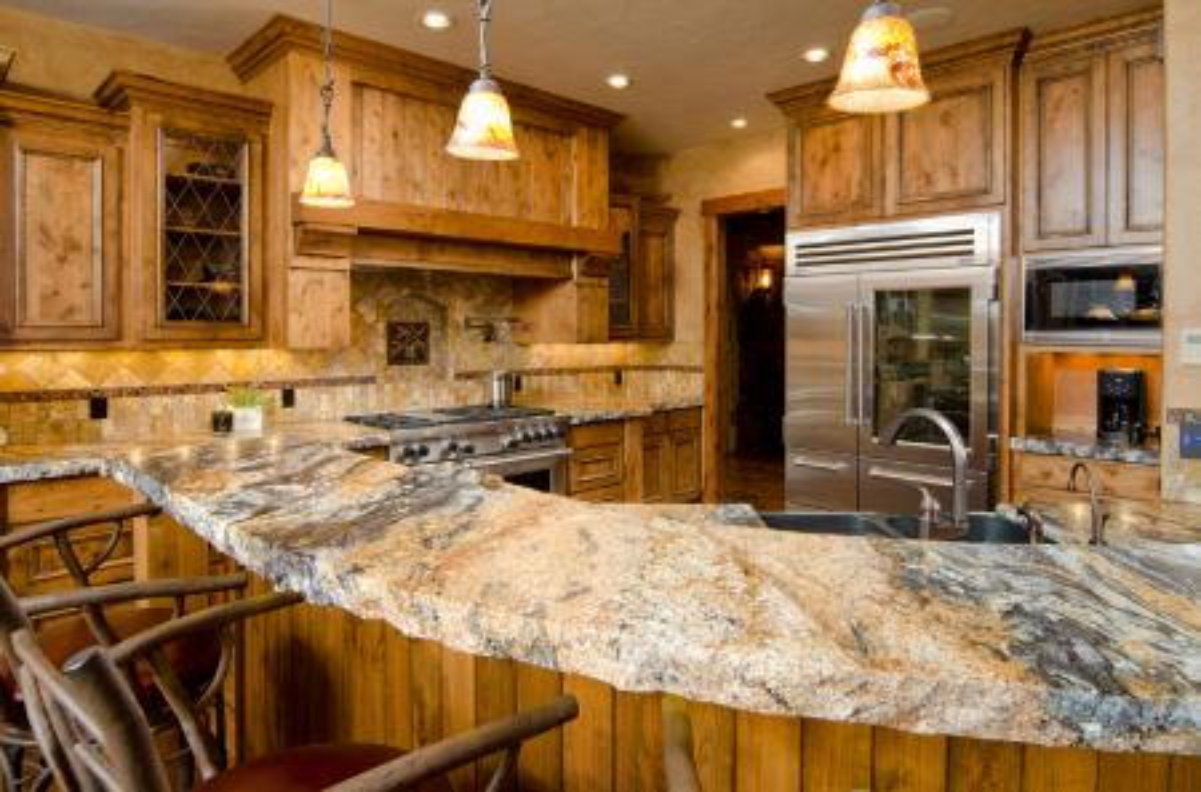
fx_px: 698
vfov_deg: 59.1
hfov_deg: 81.4
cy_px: 396
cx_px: 600
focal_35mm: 21
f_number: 10
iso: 400
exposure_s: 1/8
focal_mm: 14
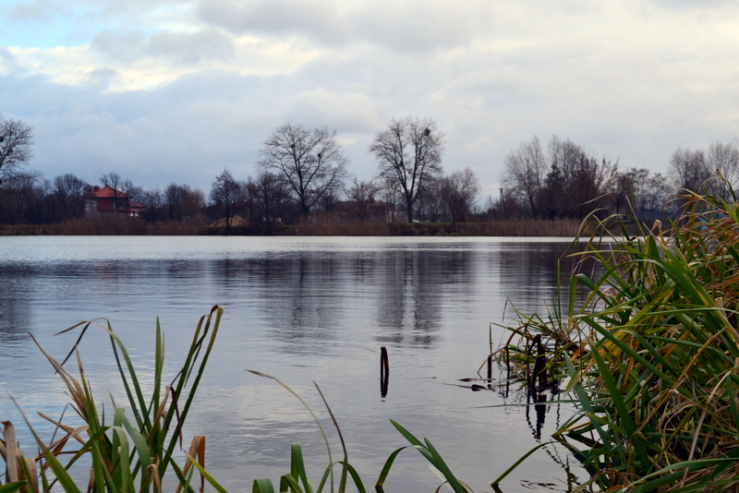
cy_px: 246
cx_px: 370
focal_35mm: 52
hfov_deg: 37.8
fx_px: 1078
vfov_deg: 25.8
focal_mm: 35
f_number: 10
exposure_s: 1/250
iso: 400
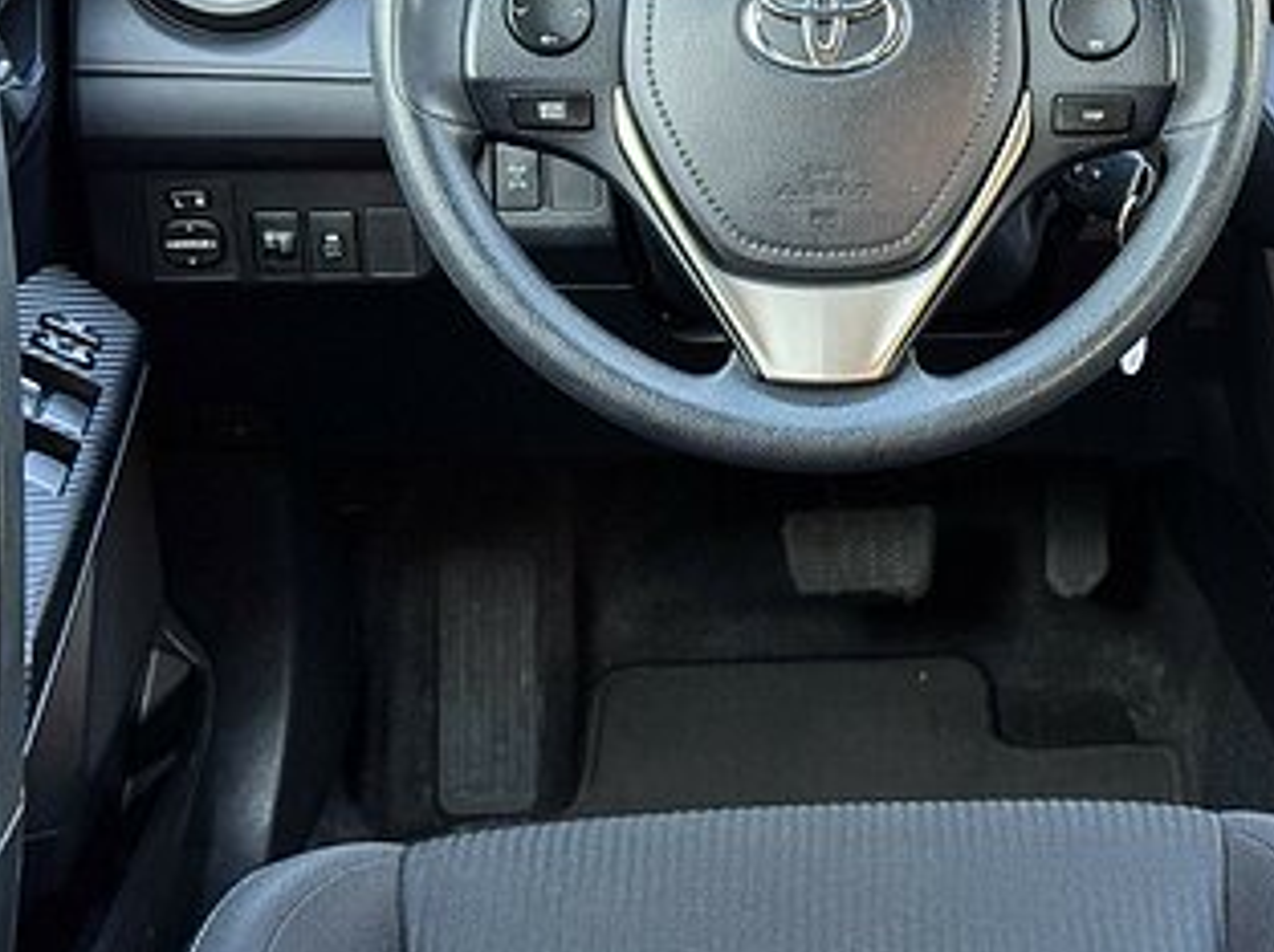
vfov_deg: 17.4
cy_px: 195
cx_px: 1042
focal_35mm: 84
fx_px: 3088
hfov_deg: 22.9
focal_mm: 6.76
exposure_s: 1/57
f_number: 1.78
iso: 250
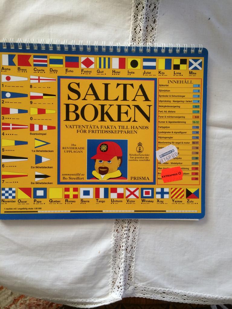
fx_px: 259
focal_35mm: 29
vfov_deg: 61.7
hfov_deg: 48.2
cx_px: 116
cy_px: 154
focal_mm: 4.15
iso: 50
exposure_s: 1/33
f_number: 2.2
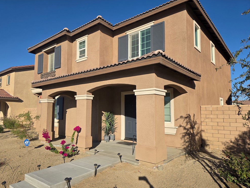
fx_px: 173
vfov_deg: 56.8
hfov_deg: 71.6
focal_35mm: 24
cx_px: 121
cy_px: 96
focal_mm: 6.3
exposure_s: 1/6574
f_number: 1.7
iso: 80
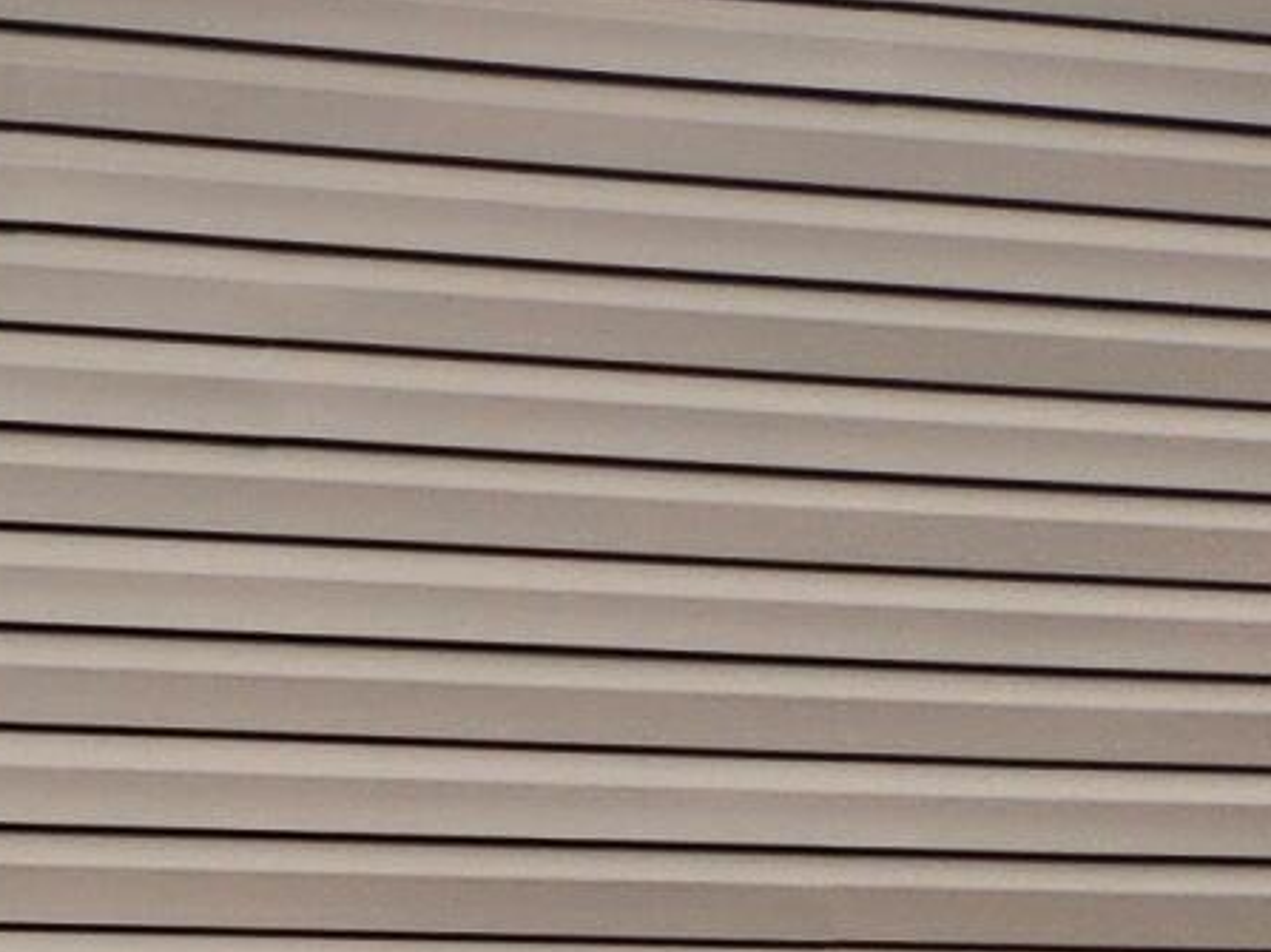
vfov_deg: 8.9
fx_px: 5910
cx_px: -2508
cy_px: 1640
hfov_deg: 9.6
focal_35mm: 161
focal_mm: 5
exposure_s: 1/1650
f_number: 1.8
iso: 50
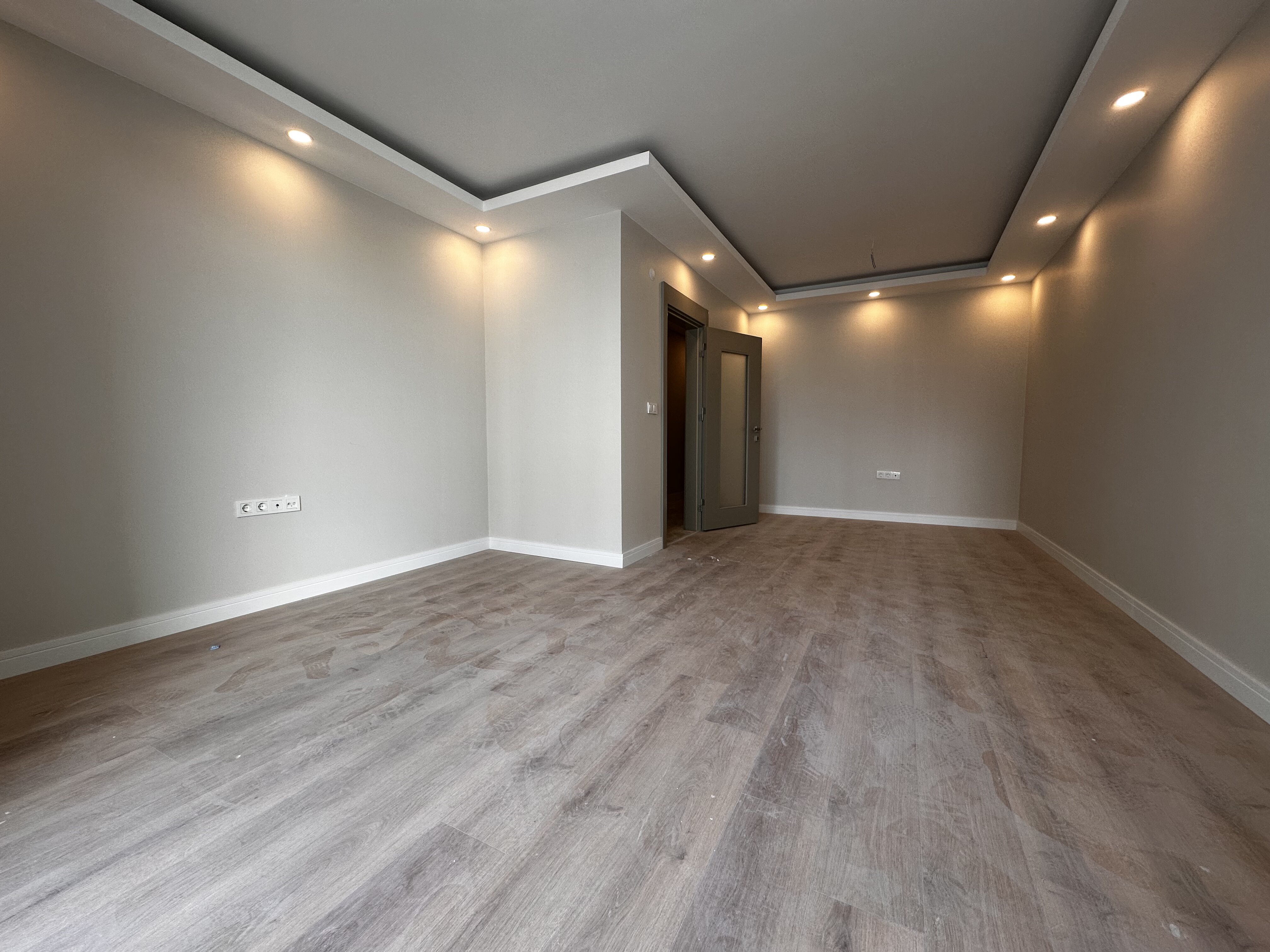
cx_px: 635
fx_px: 514
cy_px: 476
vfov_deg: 85.7
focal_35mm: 14
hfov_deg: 102.1
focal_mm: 2.22
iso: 80
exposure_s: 1/99
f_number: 2.2
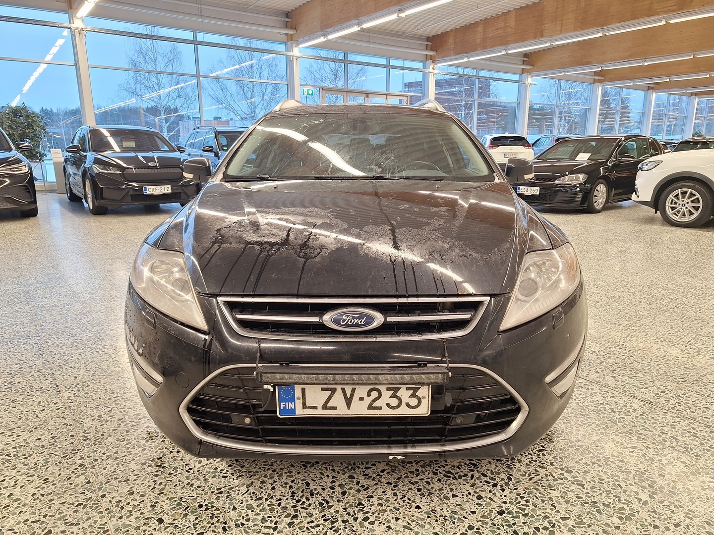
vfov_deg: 58.9
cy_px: 268
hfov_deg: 73.9
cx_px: 357
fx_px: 474
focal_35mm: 23
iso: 50
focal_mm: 5.54
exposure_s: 1/50
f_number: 1.8
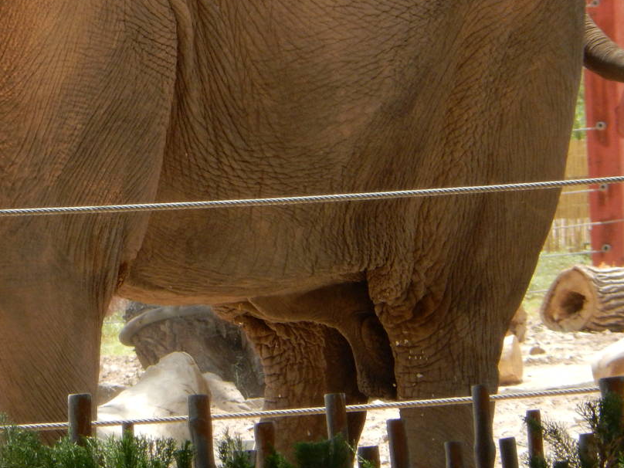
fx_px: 13664
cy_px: 87
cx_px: 62
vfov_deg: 2.0
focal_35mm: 758
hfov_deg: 2.6
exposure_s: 1/250
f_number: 6.2
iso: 200
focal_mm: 68.7
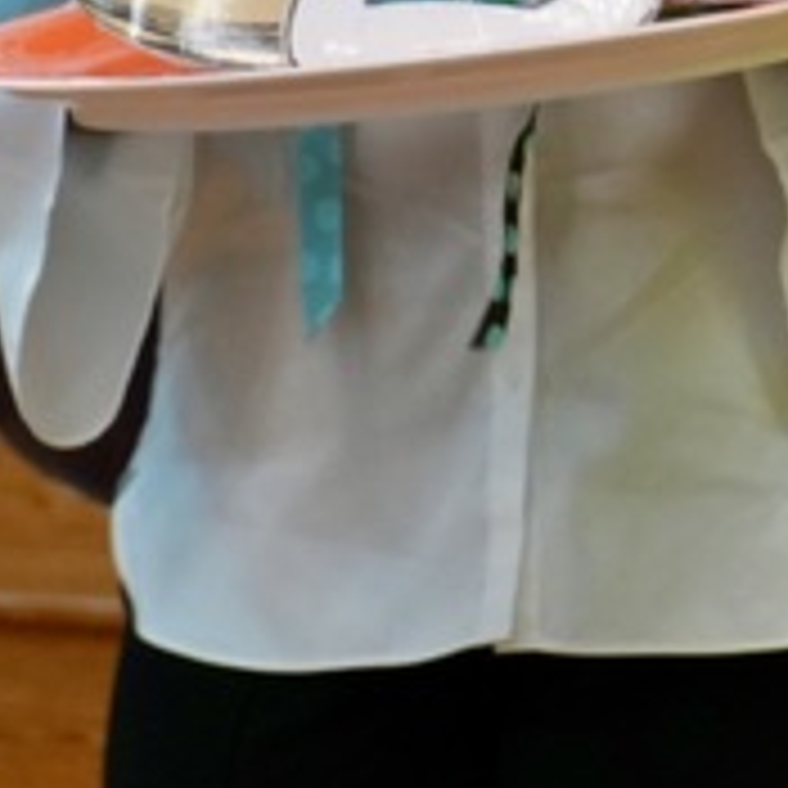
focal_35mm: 348
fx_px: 8963
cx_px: 1238
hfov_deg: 5.0
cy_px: -394
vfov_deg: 5.0
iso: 3200
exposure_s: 1/160
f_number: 5.6
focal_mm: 70
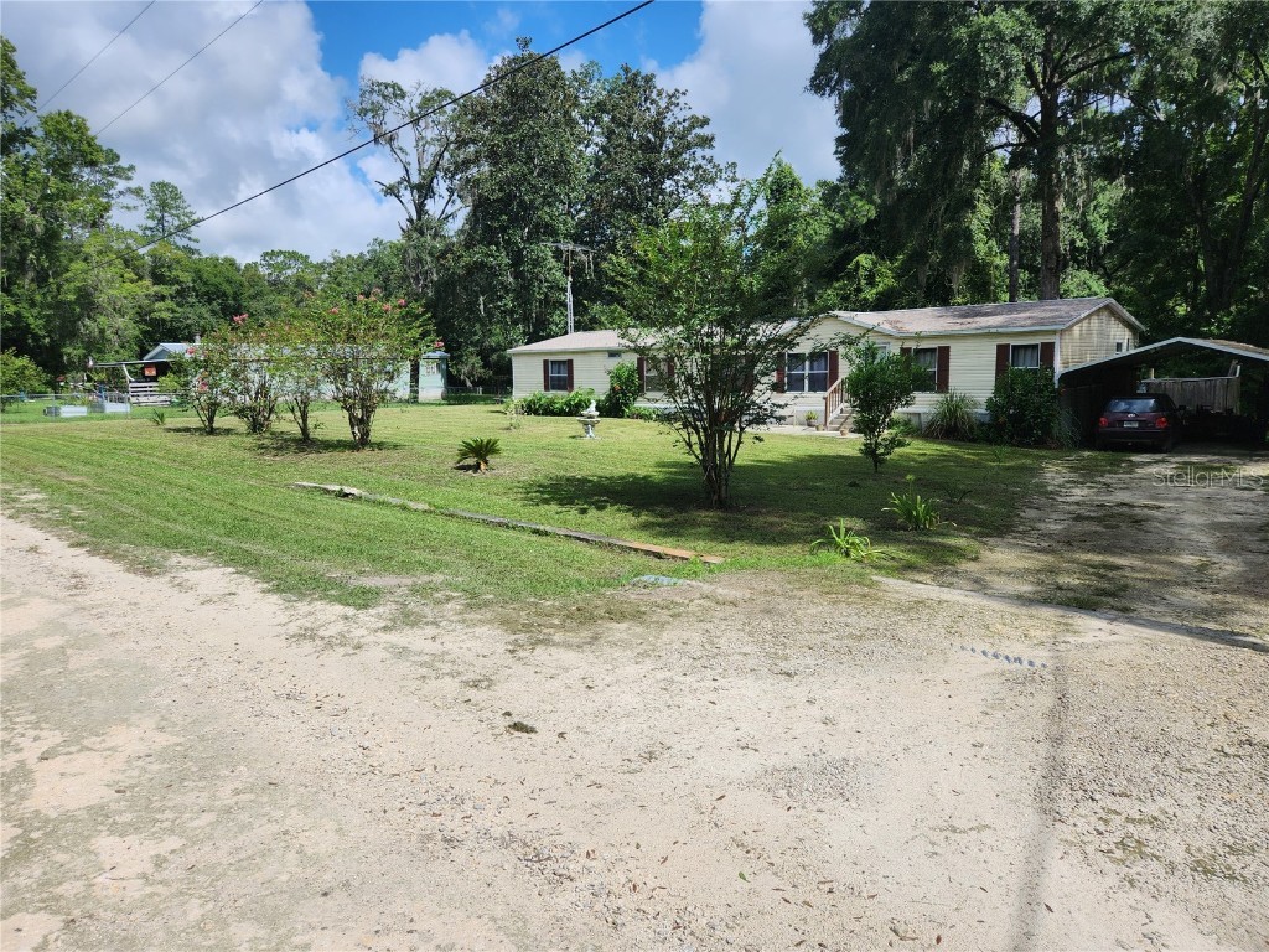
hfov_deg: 73.9
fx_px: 843
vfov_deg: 58.9
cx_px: 634
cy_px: 476
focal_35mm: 23
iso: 20
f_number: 1.8
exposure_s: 1/2397
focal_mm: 5.4
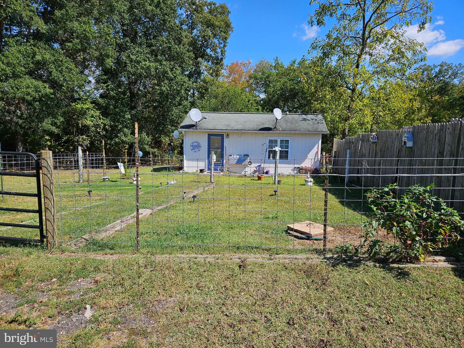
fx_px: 308
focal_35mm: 23
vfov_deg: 58.9
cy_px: 174
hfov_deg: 73.9
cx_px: 232
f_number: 1.8
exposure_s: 1/1824
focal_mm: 5.4
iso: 25
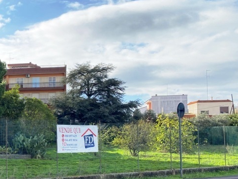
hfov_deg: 31.7
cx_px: -11
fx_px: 378
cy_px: 118
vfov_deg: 26.4
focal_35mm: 55
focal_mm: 4.25
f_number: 1.8
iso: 32
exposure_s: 1/2066
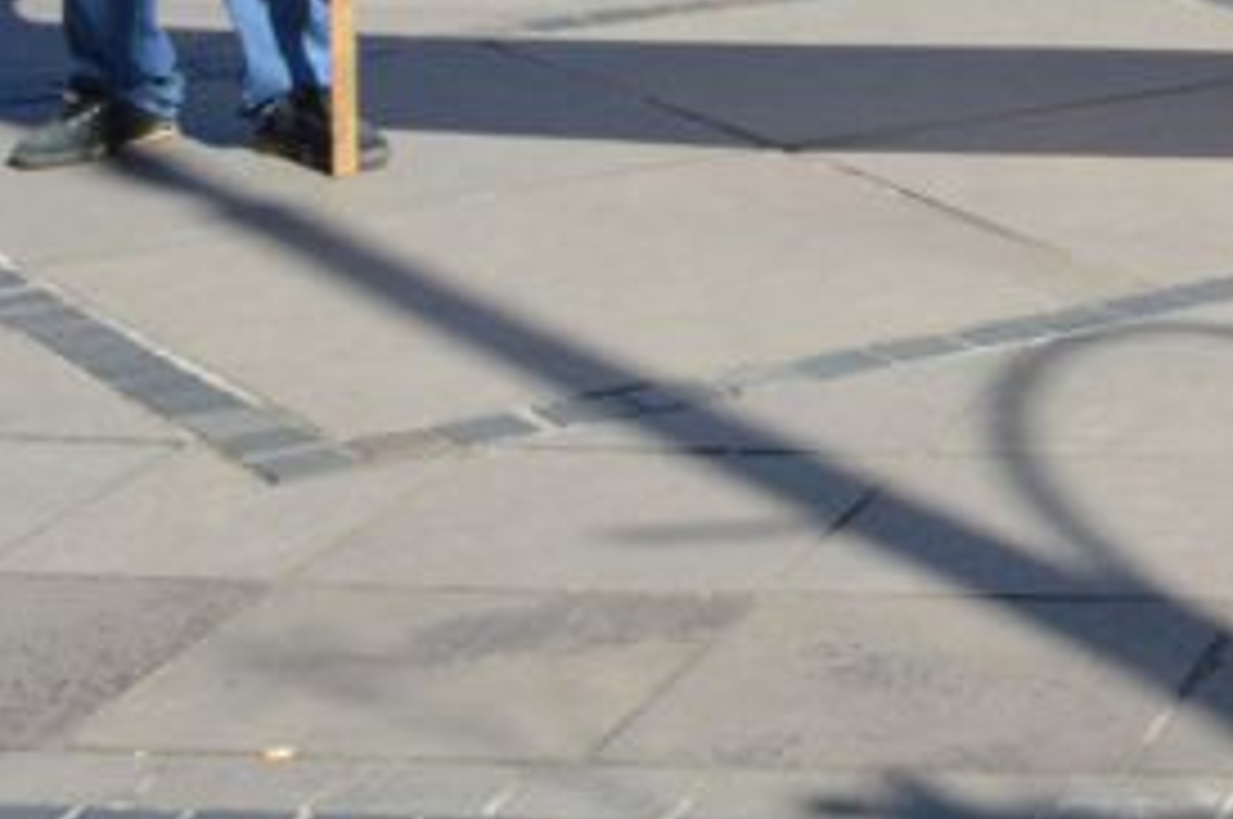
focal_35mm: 138
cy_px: -909
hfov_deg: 12.8
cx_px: 2547
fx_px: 4727
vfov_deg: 9.2
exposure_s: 1/125
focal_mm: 21
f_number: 25
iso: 500
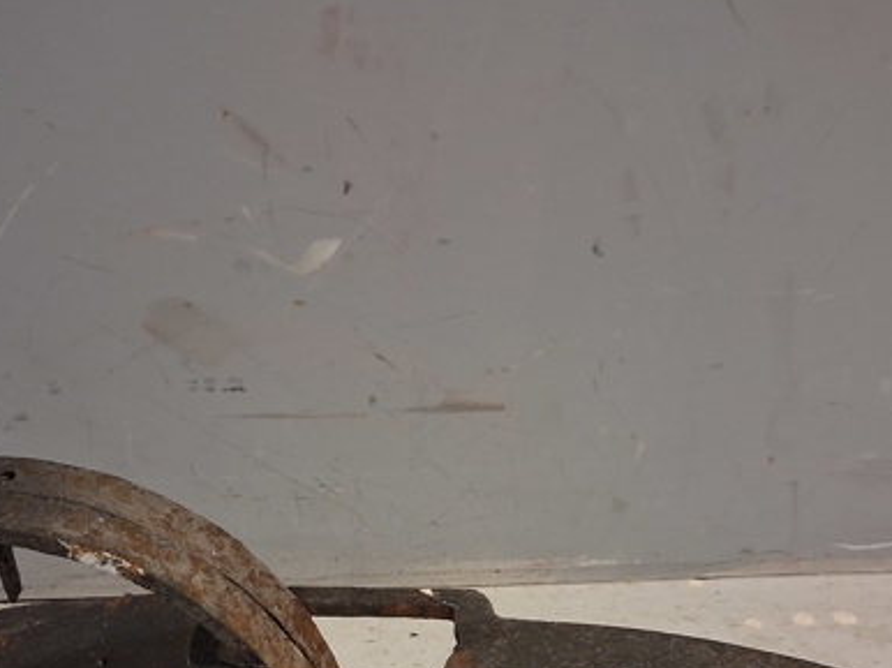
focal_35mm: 56
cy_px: 633
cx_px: 391
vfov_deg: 25.1
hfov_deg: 34.3
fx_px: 1442
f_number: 1.8
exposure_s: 1/33
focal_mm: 4
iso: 400
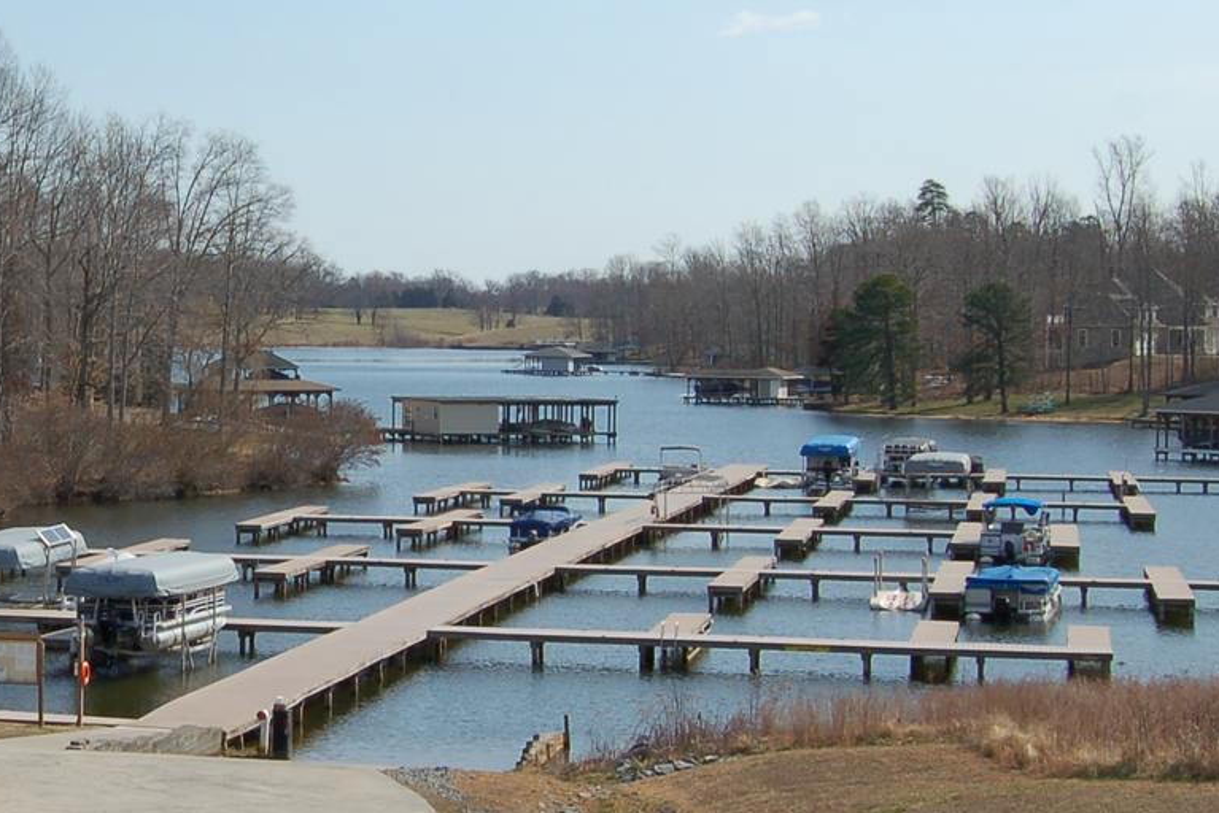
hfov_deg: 22.5
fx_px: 2981
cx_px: 81
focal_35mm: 88
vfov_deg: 15.5
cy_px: 356
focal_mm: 22
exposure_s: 1/400
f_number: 10
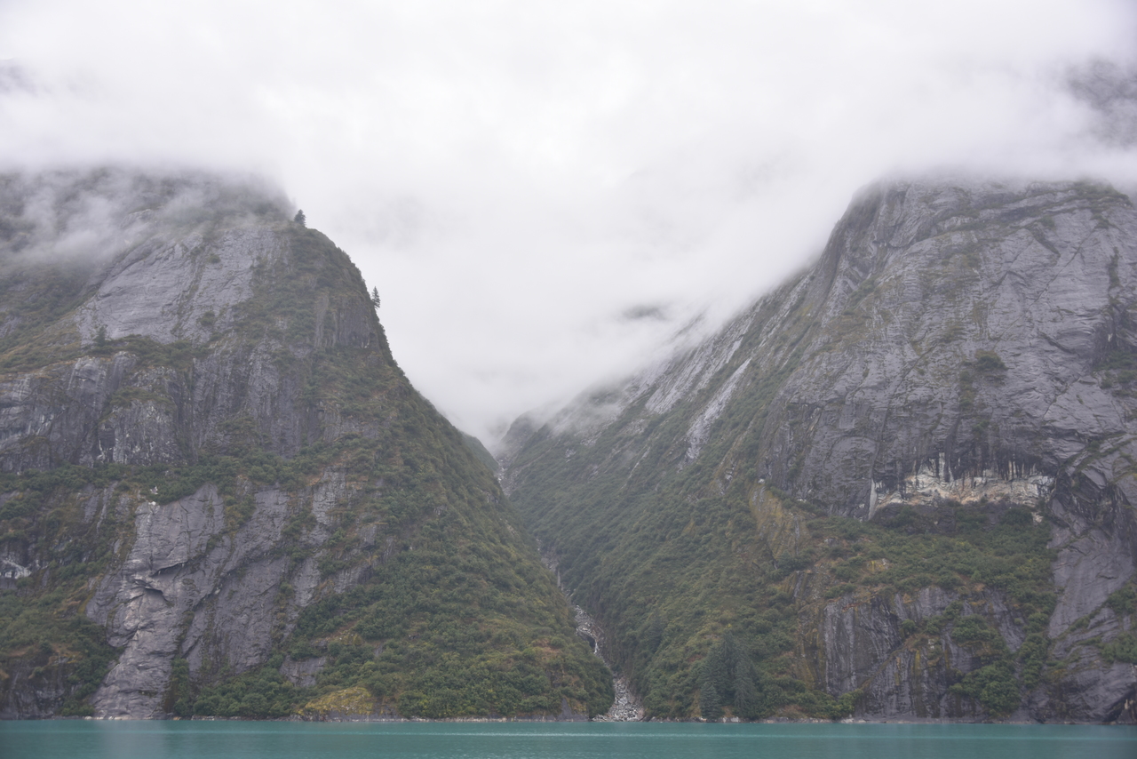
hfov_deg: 48.4
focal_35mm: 40
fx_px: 1264
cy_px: 380
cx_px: 568
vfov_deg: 33.4
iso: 100
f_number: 4.5
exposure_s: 1/80
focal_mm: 40
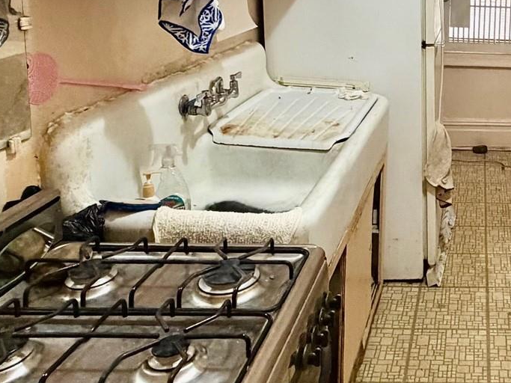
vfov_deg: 32.1
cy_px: 16
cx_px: 506
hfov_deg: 39.7
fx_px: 620
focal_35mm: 42
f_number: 2.2
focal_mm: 2.22
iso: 500
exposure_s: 1/60
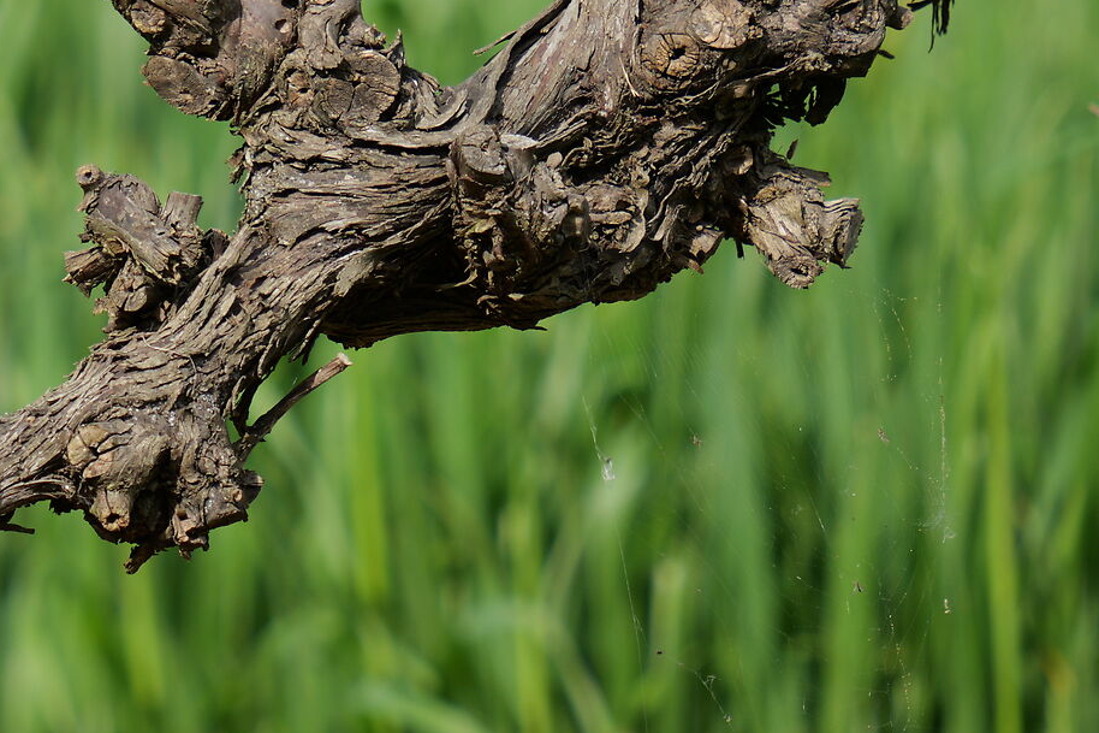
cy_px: 26
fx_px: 42393
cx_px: 147
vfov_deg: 1.0
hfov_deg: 1.5
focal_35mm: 1389
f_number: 6.3
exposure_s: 1/500
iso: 250
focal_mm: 529
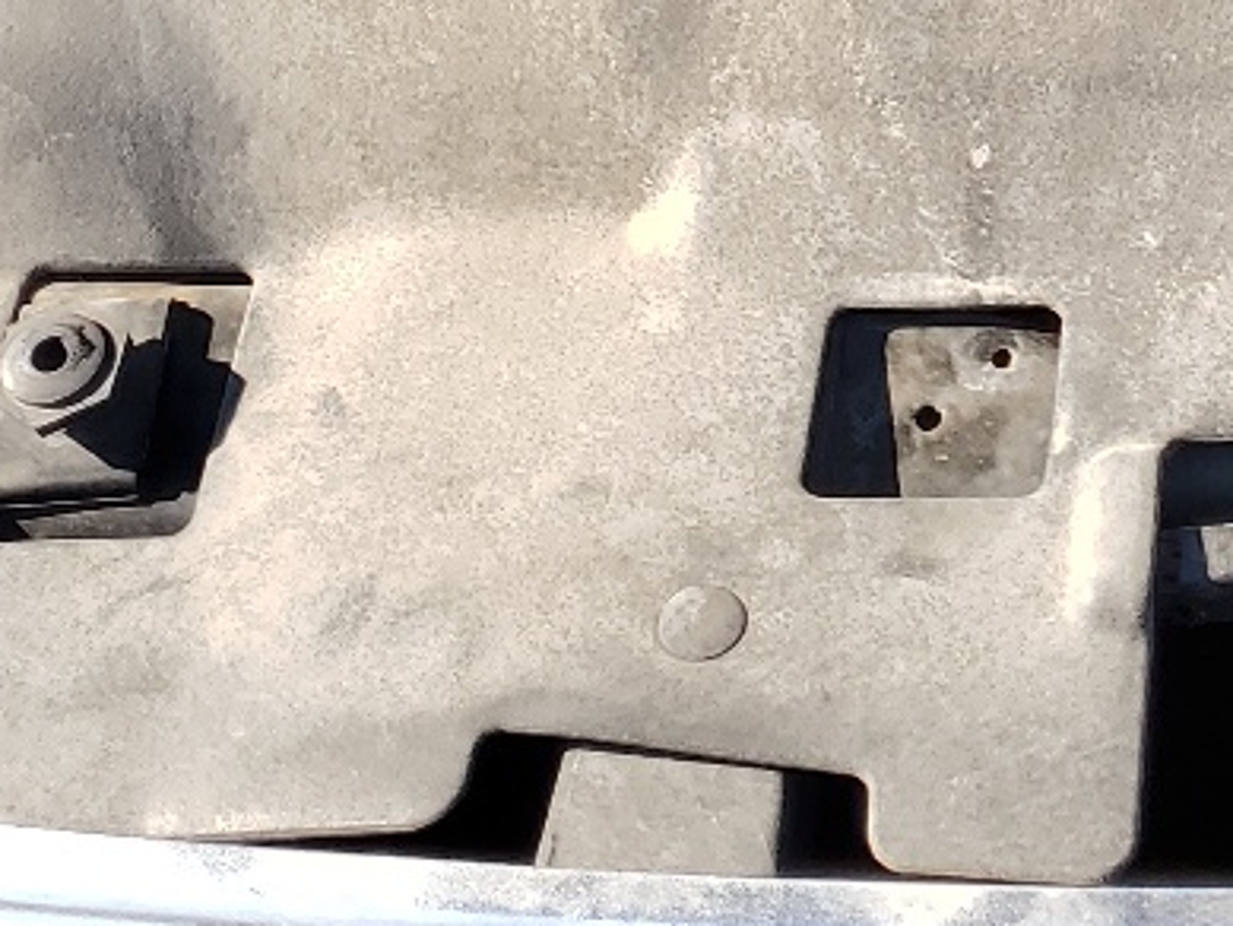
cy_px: -615
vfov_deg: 12.8
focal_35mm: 107
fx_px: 3812
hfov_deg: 17.4
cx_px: 1525
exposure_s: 1/1111
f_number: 1.5
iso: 50
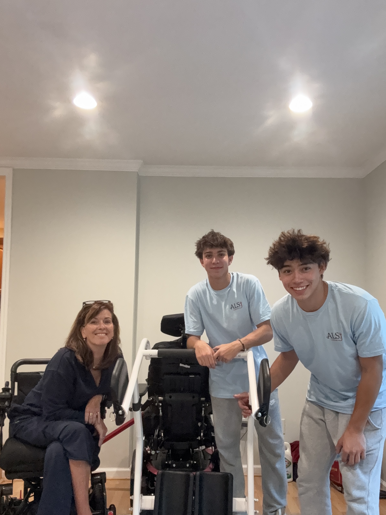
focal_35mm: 23
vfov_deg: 73.9
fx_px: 342
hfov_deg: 58.9
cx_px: 193
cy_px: 258
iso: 200
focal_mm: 2.69
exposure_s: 1/60
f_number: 1.9
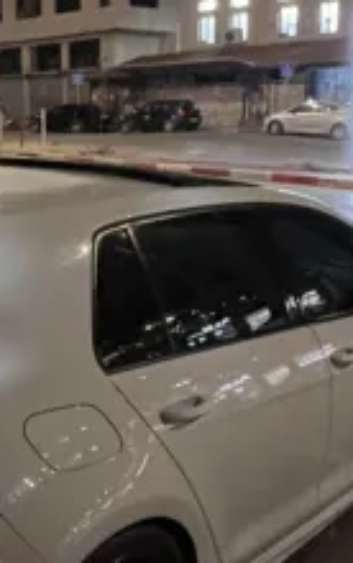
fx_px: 691
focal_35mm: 45
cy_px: 238
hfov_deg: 28.1
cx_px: 69
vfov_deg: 44.2
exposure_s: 1/35
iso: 1000
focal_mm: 1.57
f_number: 1.8
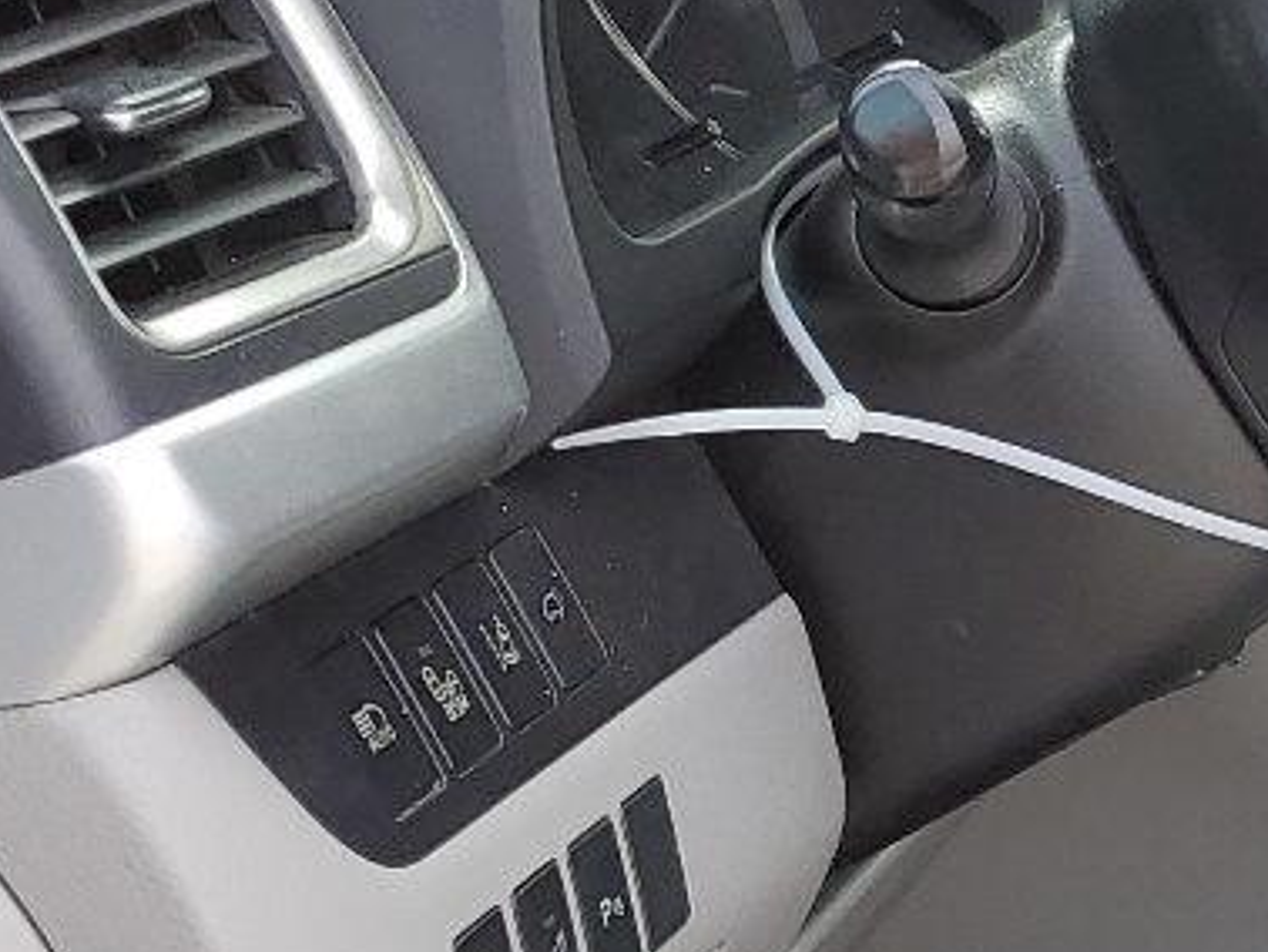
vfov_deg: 13.4
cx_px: 2164
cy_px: 811
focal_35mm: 110
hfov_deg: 15.7
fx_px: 4032
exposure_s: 1/476
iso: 50
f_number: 1.5
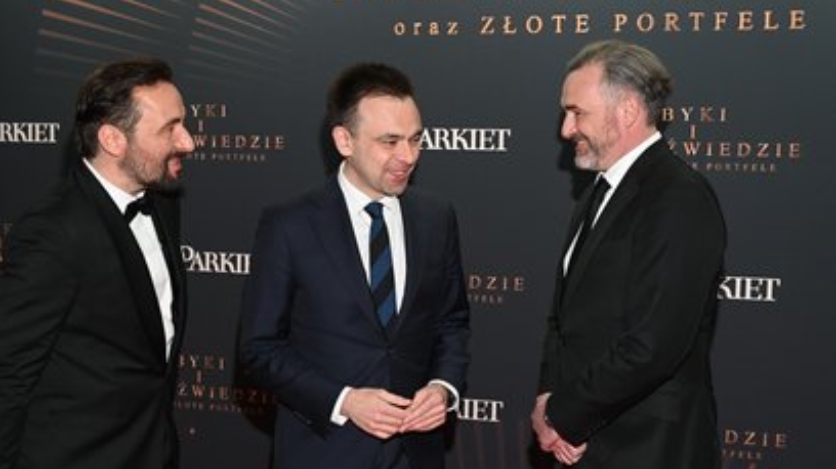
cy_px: 266
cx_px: 418
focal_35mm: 55
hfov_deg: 37.9
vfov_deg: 21.8
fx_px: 1219
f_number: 5.6
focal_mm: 52
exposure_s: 1/200
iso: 1250
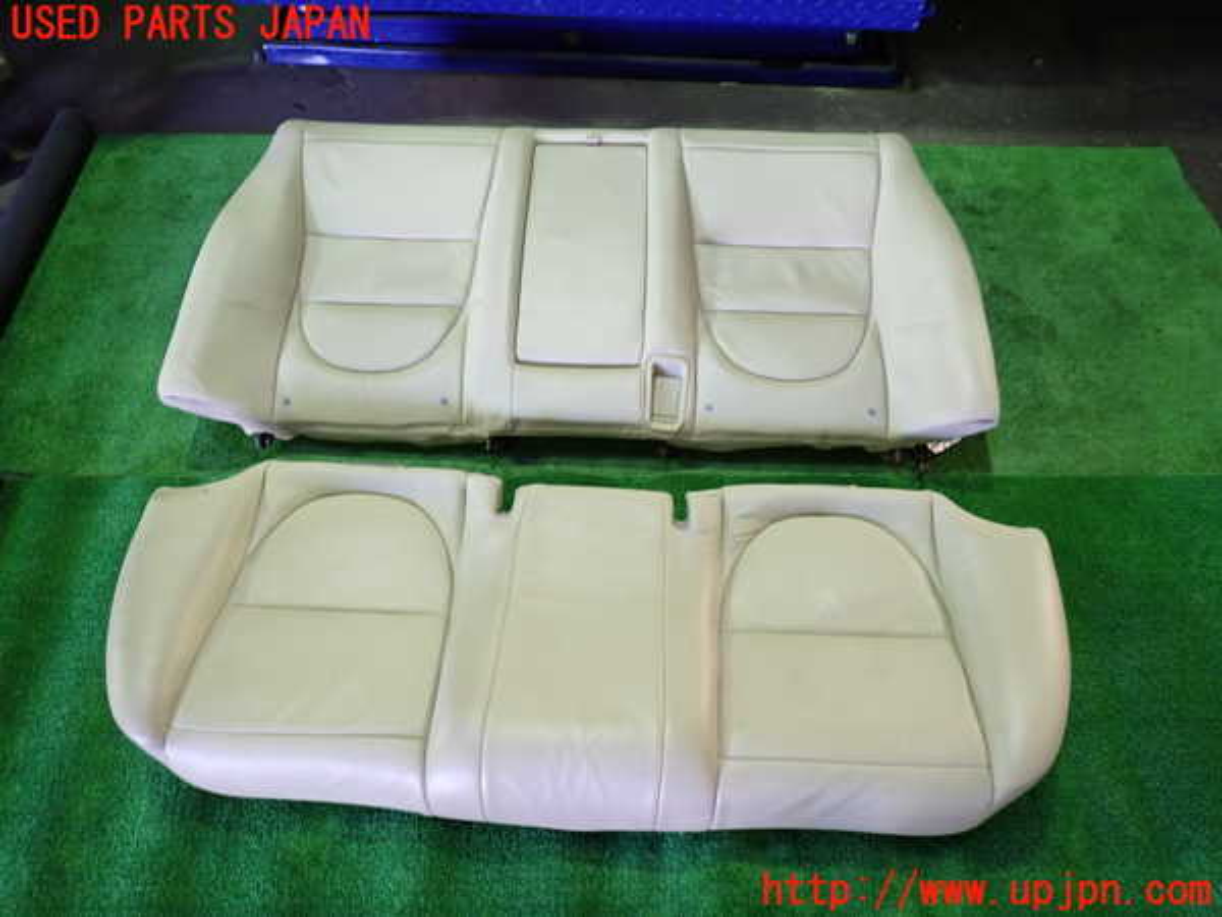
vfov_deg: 54.9
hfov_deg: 69.4
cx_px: 611
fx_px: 883
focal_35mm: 25
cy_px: 458
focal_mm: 4.5
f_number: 2
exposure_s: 1/30
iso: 320
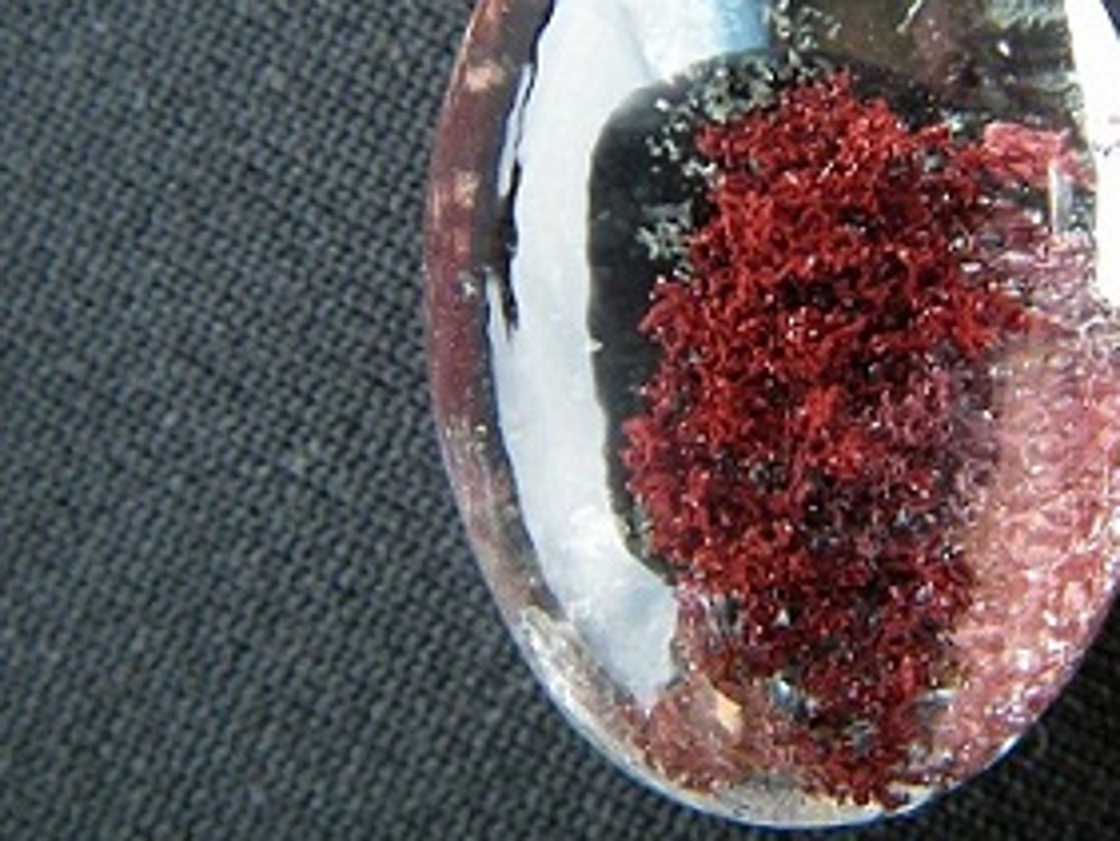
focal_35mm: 54
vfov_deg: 26.9
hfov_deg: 35.0
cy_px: 307
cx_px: 789
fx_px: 1748
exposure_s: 1/2.5
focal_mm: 6.3
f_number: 3.3
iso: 100
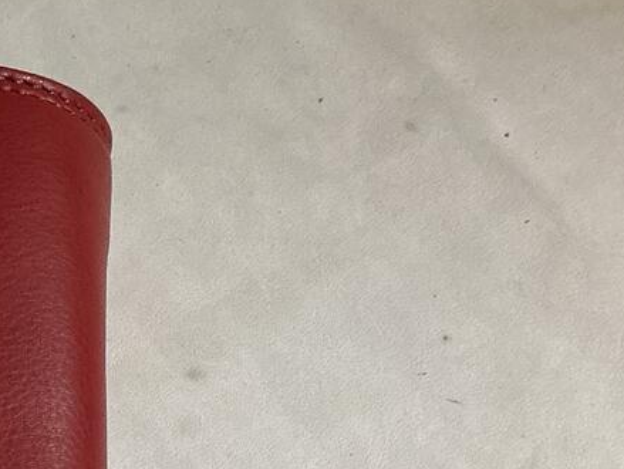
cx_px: -154
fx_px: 1786
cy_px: 555
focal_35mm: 99
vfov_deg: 14.5
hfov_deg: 18.6
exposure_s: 1/50
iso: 125
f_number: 1.8
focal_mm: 3
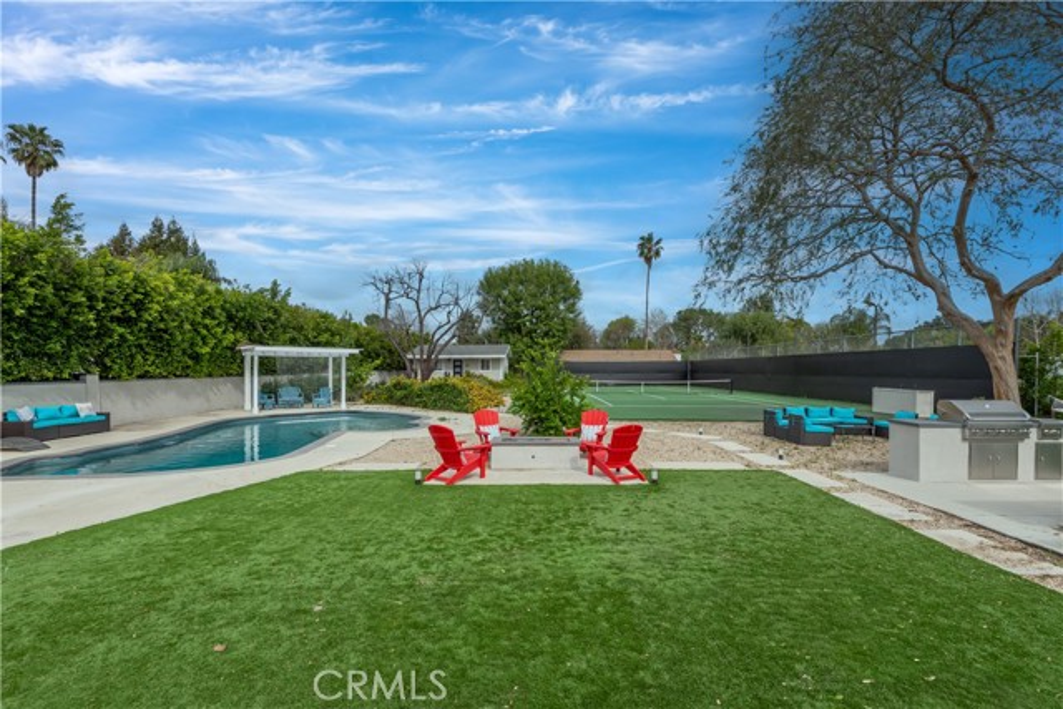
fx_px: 473
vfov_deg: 73.8
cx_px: 532
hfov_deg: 96.7
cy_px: 354
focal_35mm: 16
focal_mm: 16
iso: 100
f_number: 8
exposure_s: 1/320
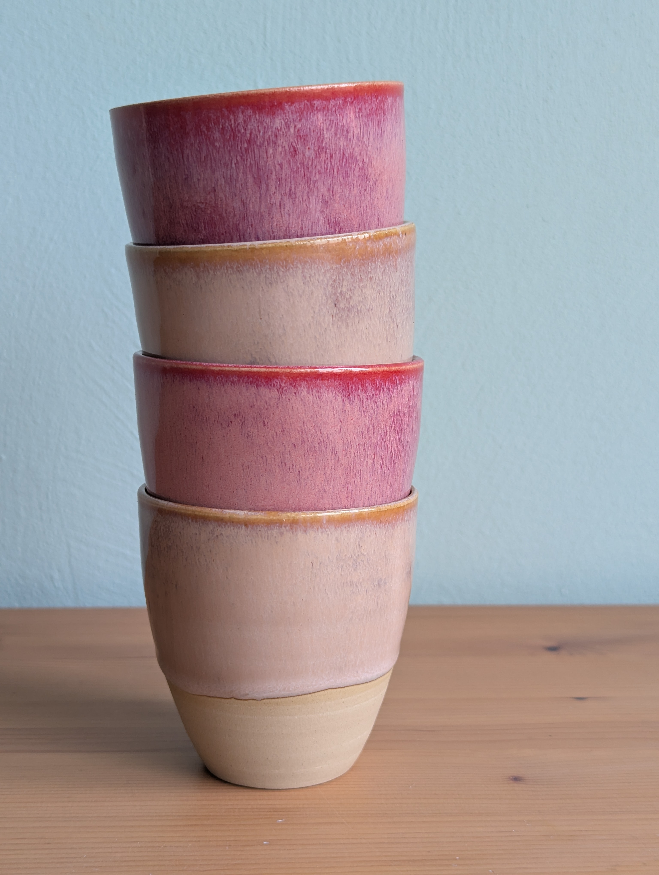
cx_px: 330
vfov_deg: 39.6
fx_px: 1215
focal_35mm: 48
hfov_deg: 30.3
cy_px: 438
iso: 90
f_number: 1.85
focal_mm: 6.81
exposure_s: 1/23.8
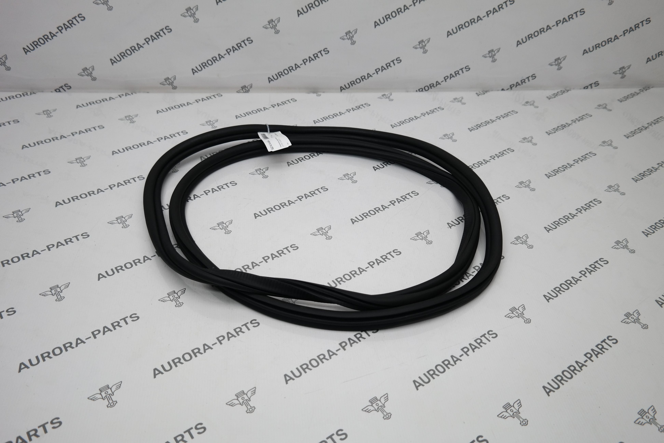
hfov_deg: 63.7
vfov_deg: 45.0
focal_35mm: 29
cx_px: 332
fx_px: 535
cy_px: 222
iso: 100
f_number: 3.5
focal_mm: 19
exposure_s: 1/80
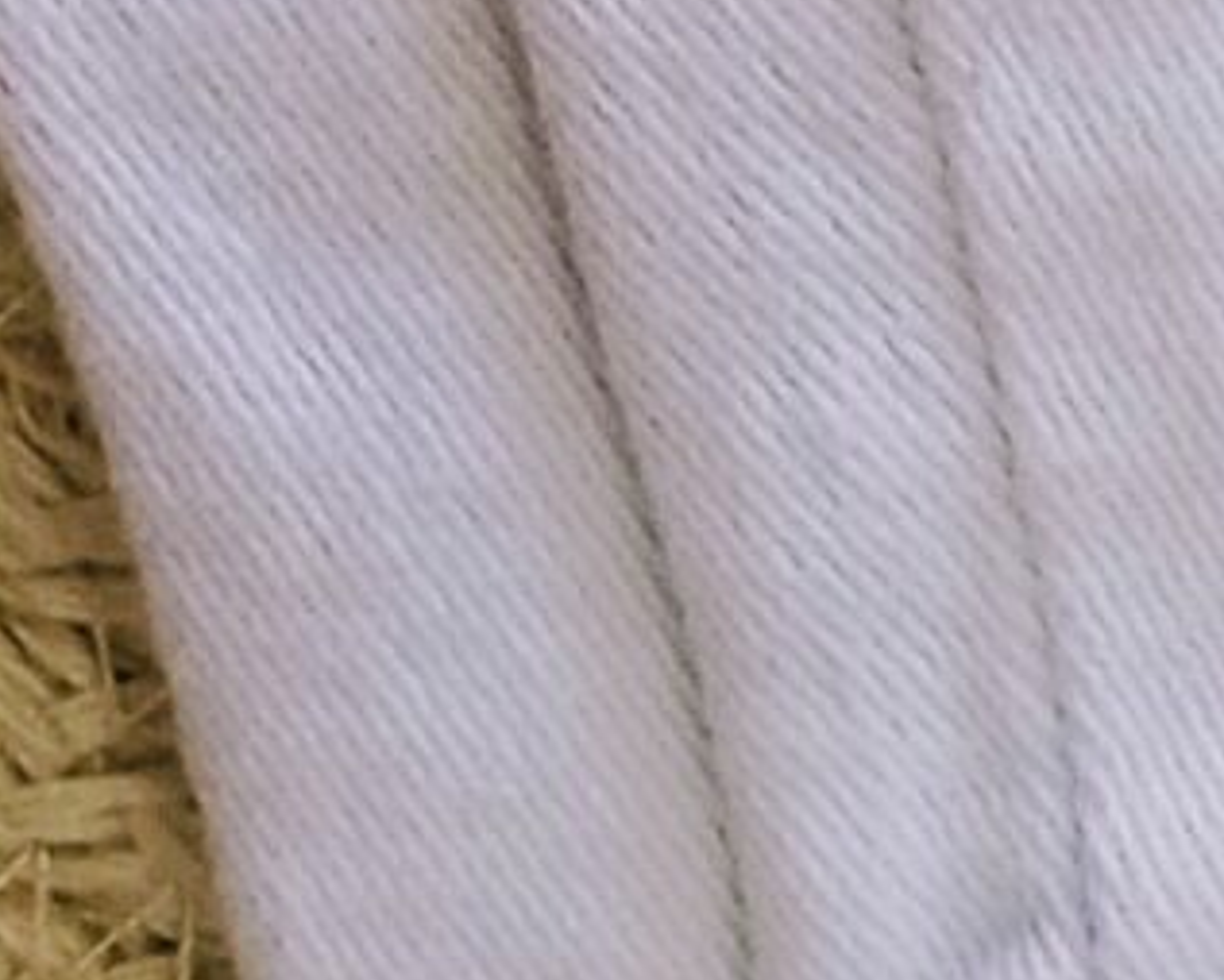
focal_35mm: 221
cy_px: -2809
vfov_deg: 6.0
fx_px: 8011
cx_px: 2232
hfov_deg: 8.4
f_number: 1.8
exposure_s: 1/50
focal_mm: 4.27
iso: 371
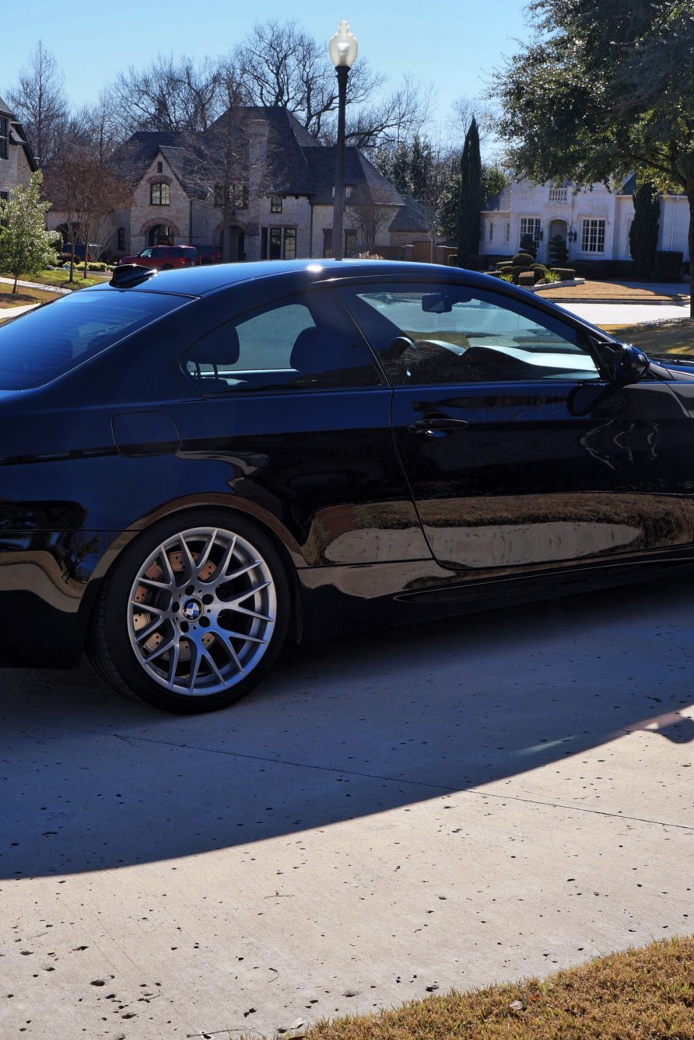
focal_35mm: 53
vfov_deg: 37.7
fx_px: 1526
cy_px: 520
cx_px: 310
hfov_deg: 25.6
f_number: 11
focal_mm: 23
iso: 100
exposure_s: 1/125
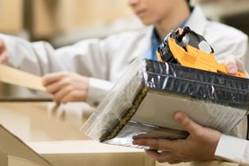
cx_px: 172
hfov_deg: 15.3
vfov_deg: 10.2
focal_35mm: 134
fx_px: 926
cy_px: 51
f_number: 1.8
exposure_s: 1/200
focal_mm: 55
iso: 400
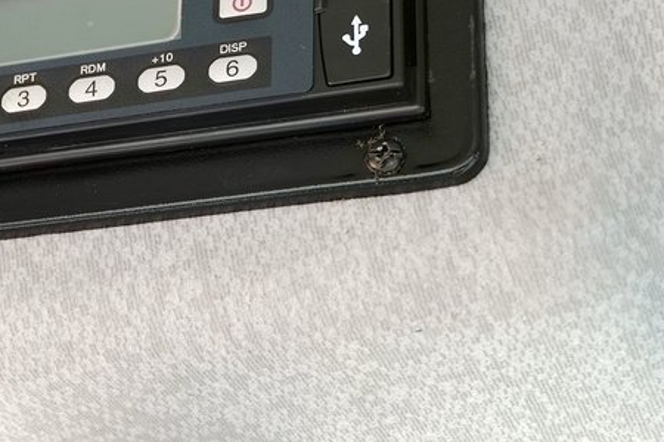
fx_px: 1900
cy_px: 129
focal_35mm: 103
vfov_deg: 13.3
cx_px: 78
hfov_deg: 19.5
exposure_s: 1/15
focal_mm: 38.7
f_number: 5.3
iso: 100
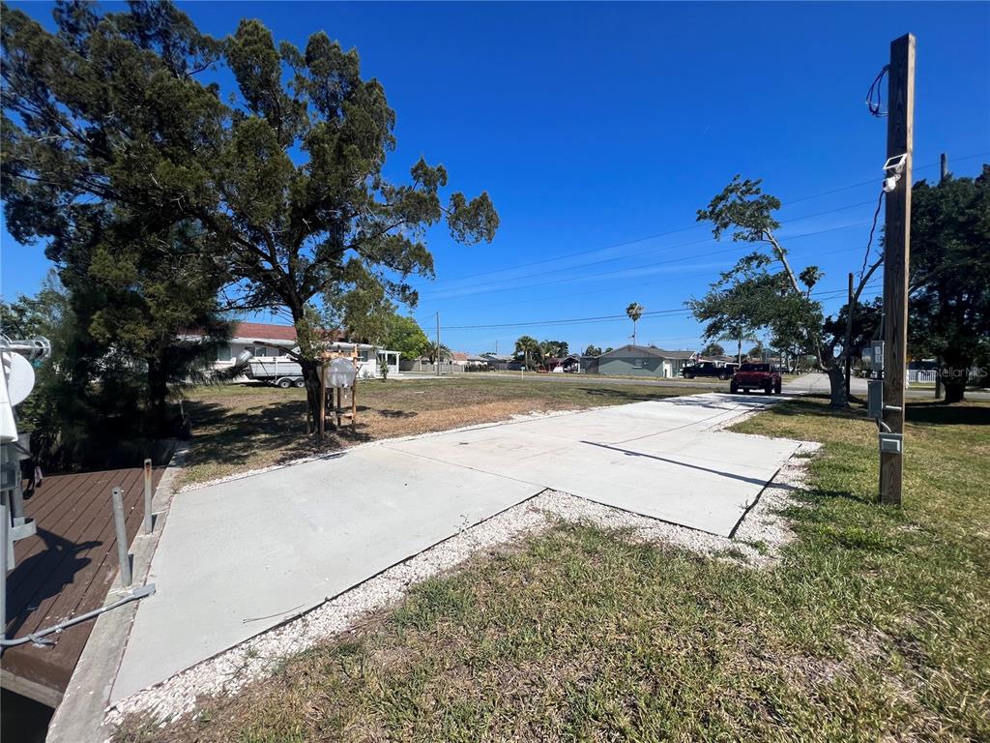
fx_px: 372
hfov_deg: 106.2
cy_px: 372
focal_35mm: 13
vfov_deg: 89.9
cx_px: 495
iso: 32
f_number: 1.8
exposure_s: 1/3650
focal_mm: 1.57
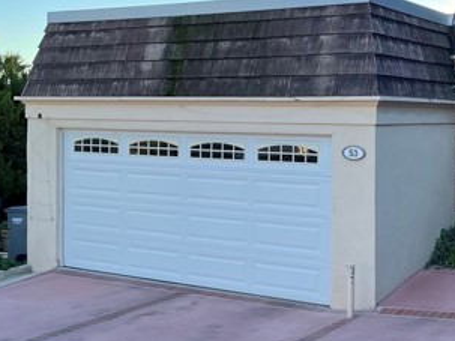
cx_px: 368
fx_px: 723
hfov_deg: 33.9
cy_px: 132
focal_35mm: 55
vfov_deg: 26.5
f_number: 1.6
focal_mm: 4.2
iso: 32
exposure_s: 1/690
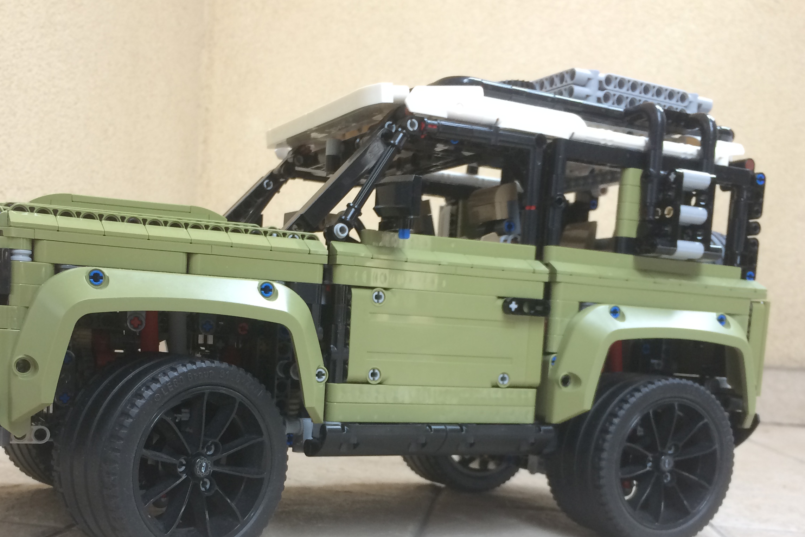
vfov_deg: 30.5
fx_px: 961
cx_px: 351
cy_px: 428
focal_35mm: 43
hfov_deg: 45.3
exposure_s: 1/33
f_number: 2.2
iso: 100
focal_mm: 4.15
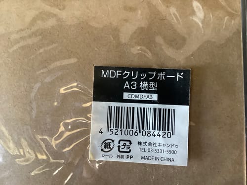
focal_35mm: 31
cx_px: 124
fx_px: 221
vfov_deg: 45.4
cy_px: 92
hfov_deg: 58.4
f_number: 2.4
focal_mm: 3.3
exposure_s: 1/33
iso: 320
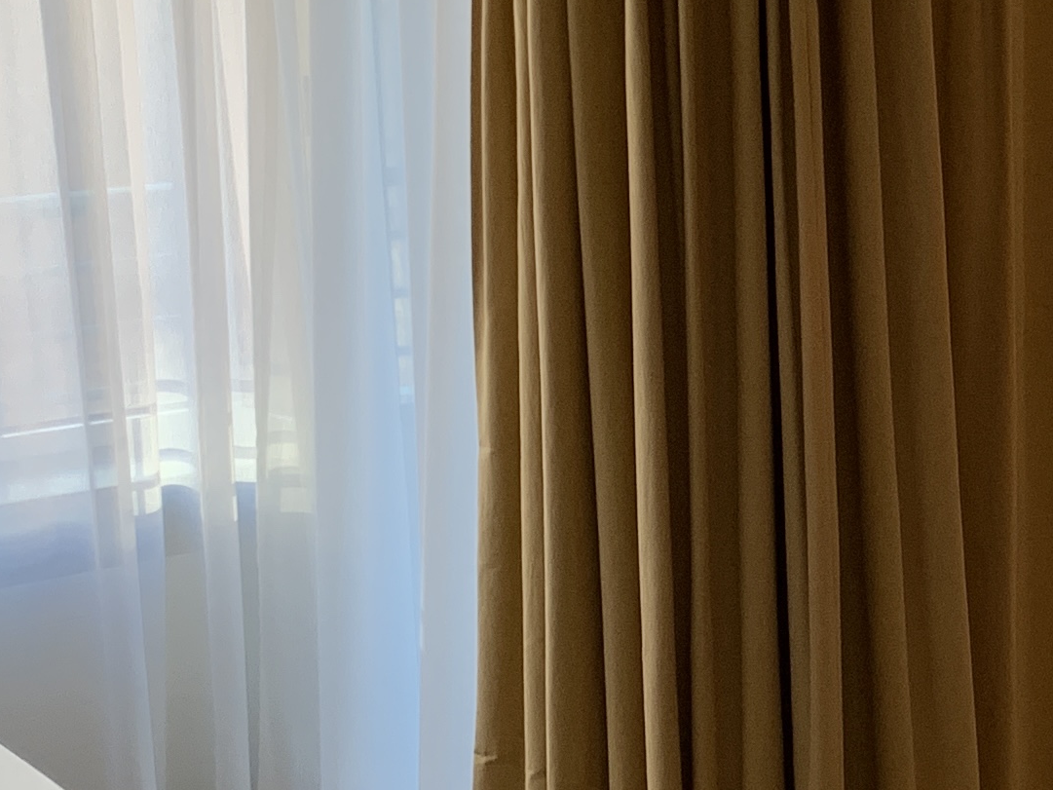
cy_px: 478
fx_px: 2951
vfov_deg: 15.2
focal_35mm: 97
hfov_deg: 19.6
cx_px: 1085
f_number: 1.8
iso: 80
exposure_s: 1/100
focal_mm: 4.25
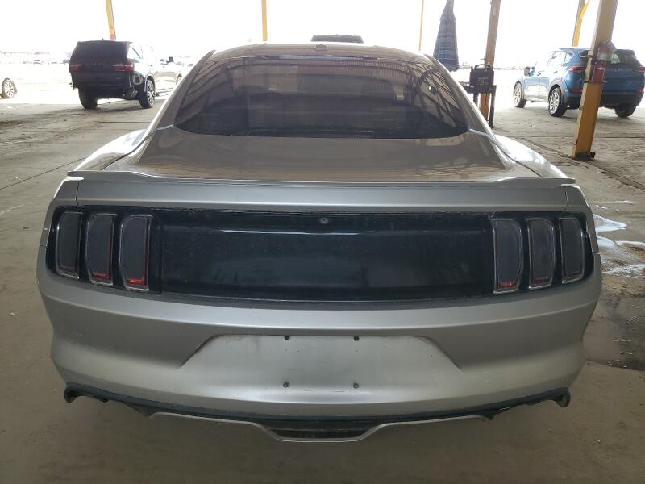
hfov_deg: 67.3
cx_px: 322
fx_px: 484
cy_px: 242
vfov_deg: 53.1
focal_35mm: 26
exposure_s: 1/250
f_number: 1.5
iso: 50
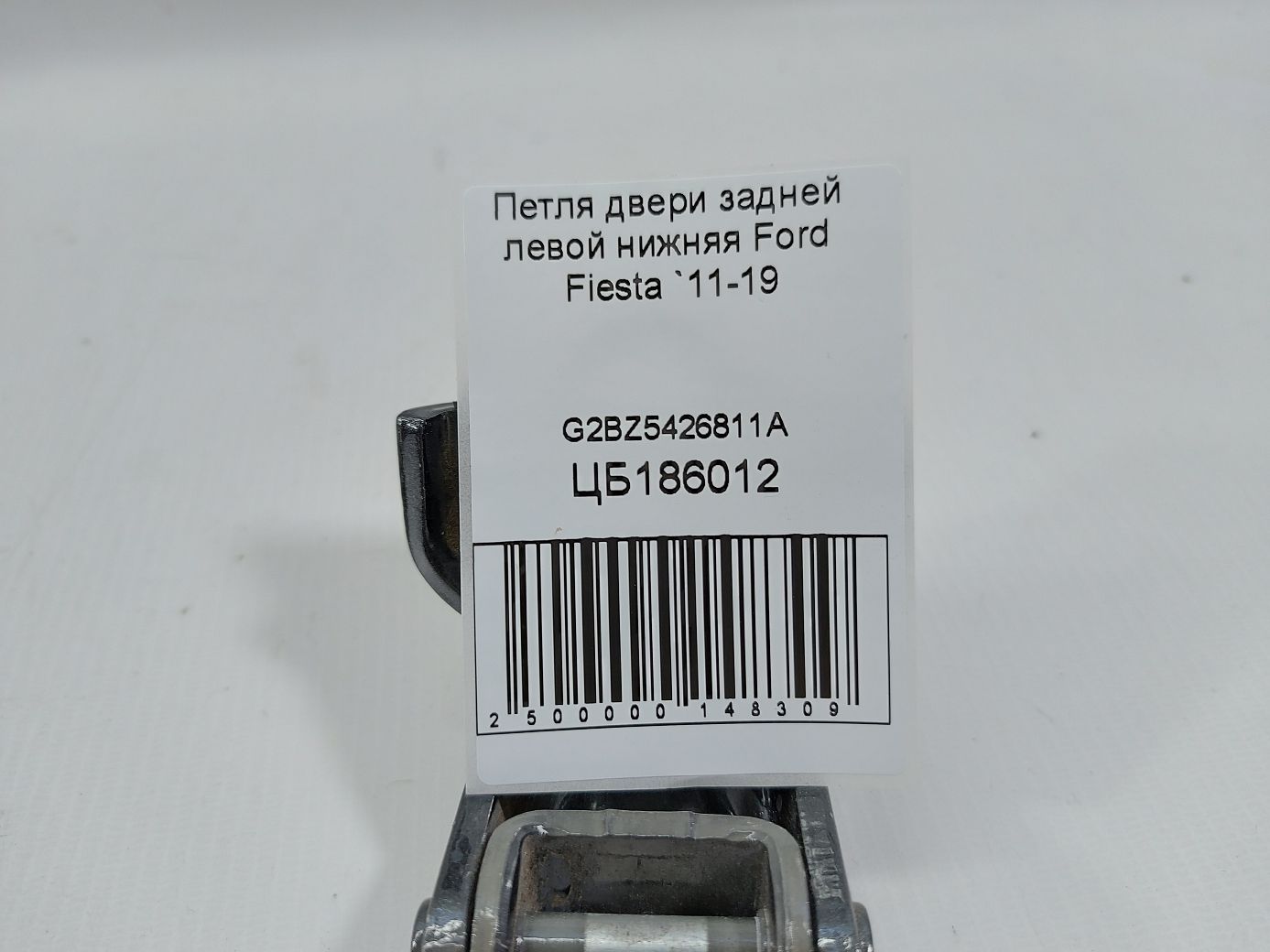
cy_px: 476
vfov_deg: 56.8
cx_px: 635
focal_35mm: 24
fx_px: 880
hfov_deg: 71.6
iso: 50
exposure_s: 1/50
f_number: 1.8
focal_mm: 5.23
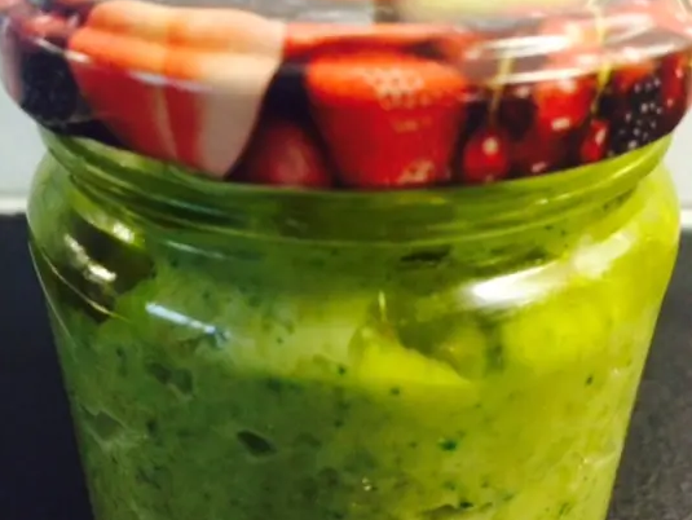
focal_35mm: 39
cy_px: 300
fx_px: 780
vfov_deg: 36.8
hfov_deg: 47.8
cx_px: 344
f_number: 2.2
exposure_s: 1/30
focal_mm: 4.15
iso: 320
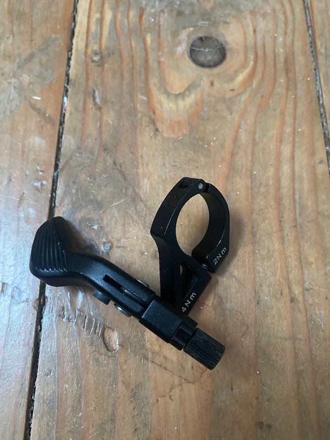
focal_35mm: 26
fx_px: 330
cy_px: 220
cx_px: 165
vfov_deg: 67.3
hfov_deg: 53.1
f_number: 1.8
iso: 640
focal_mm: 4.25
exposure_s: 1/30
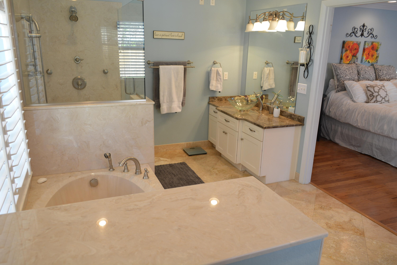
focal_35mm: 27
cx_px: 198
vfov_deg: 47.9
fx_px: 298
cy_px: 132
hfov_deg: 67.4
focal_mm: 18
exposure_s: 1/25
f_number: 4.5
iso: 400
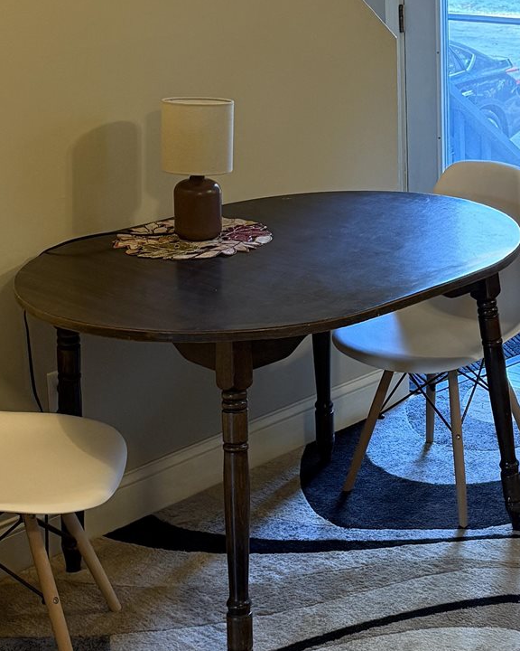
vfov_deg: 25.2
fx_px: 1443
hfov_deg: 20.3
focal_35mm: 75
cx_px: 376
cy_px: 184
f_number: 1.78
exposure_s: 1/60
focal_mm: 6.76
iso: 400
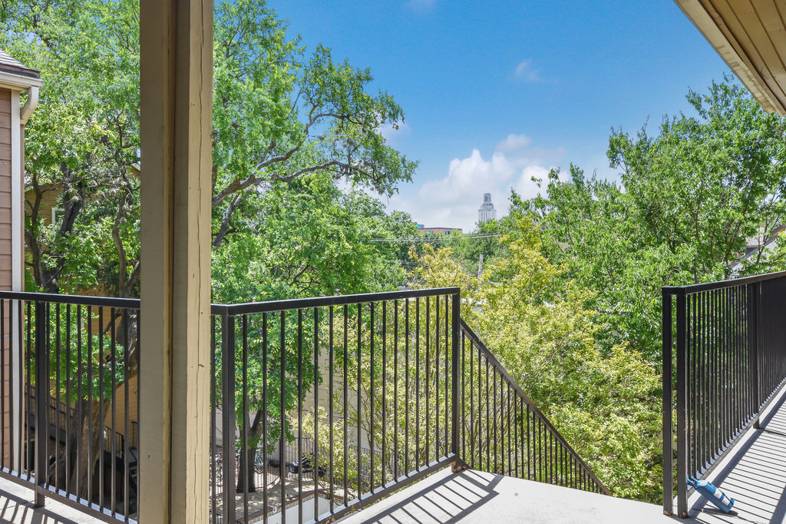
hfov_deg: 61.9
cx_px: 393
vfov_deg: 43.6
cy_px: 262
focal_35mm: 30
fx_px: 655
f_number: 8
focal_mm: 20
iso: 200
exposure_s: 1/125
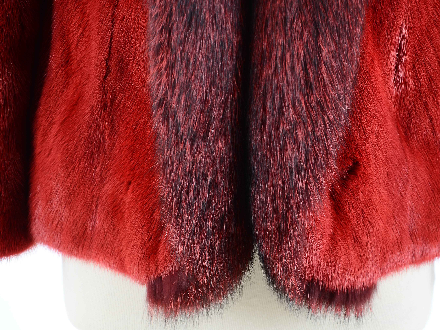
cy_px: 164
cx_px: 234
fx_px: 1919
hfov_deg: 13.1
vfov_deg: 9.8
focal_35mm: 151
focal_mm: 92
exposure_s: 1/60
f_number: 6.3
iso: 160
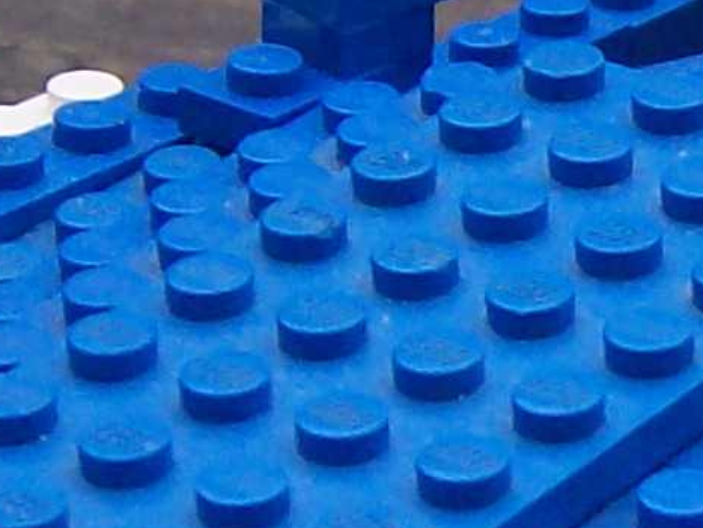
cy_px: 405
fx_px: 4675
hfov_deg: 8.5
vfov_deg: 6.5
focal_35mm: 230
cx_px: 918
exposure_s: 1/131
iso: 80
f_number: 2.8
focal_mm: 5.8
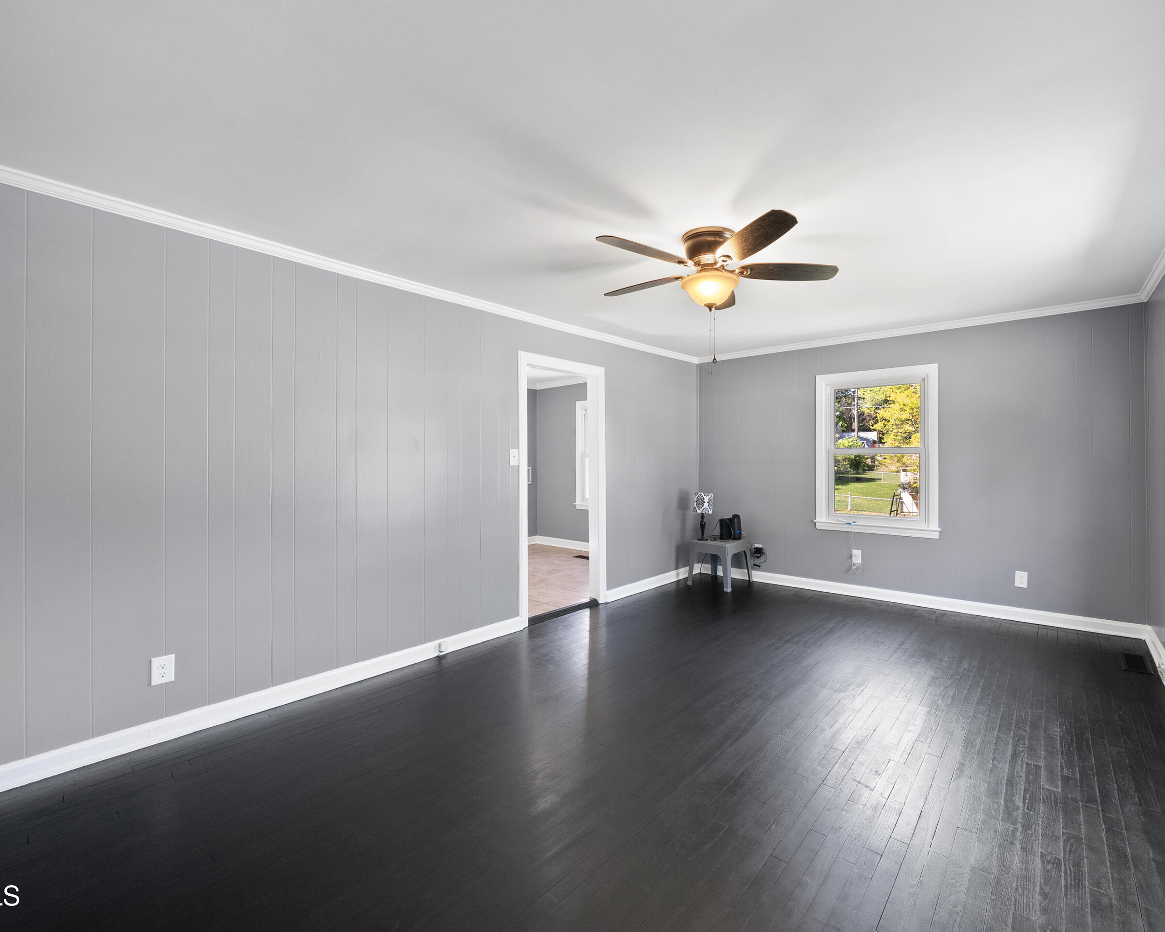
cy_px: 457
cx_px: 667
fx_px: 483
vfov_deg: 88.0
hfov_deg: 100.0
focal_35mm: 14
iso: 800
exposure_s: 1/8
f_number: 7.1
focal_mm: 12
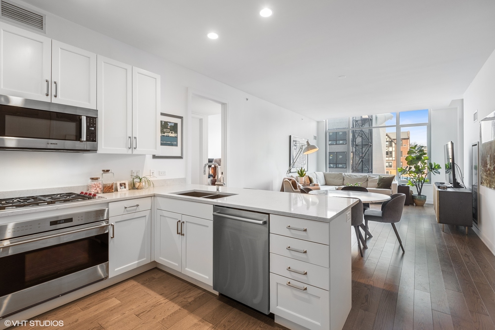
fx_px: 220
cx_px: 248
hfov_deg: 96.7
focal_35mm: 16
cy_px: 165
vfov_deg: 73.8
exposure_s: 1/10
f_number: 8
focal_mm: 16
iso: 200
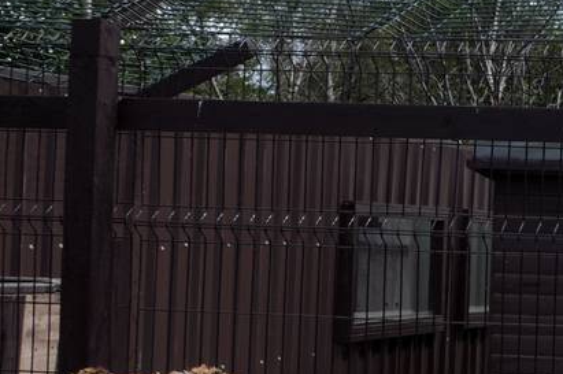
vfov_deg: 13.0
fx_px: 1640
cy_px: 185
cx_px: 984
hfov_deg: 16.6
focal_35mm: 105
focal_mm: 18
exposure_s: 1/250
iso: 125
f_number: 8
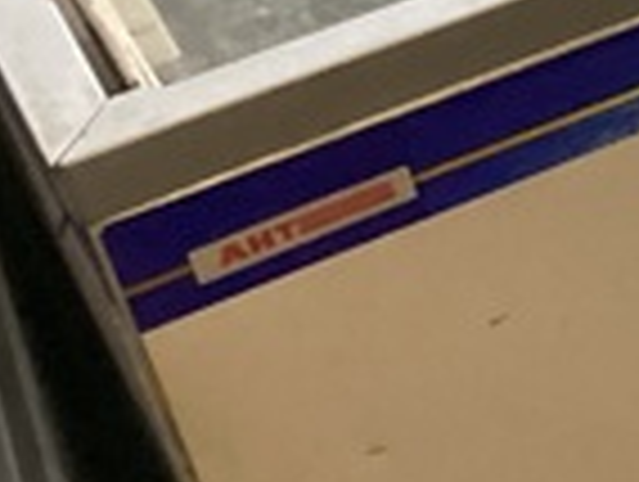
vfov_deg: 11.1
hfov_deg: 12.8
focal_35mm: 133
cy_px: 27
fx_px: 2459
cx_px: 1292
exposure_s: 1/40
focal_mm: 3.3
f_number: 2.4
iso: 400
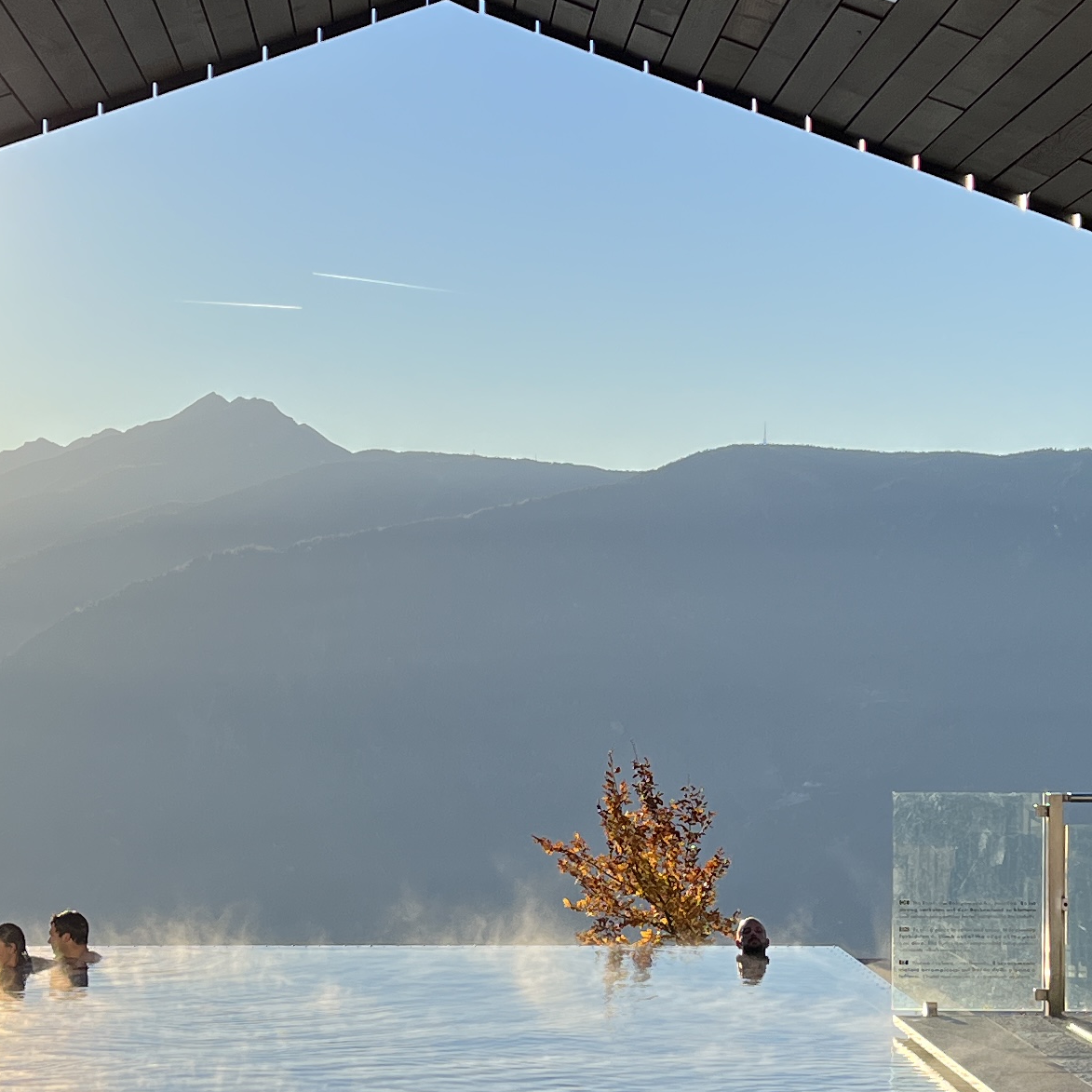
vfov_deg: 21.8
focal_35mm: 79
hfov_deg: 21.9
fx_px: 2820
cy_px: 771
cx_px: 466
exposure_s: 1/3571
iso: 50
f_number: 1.5
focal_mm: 5.7
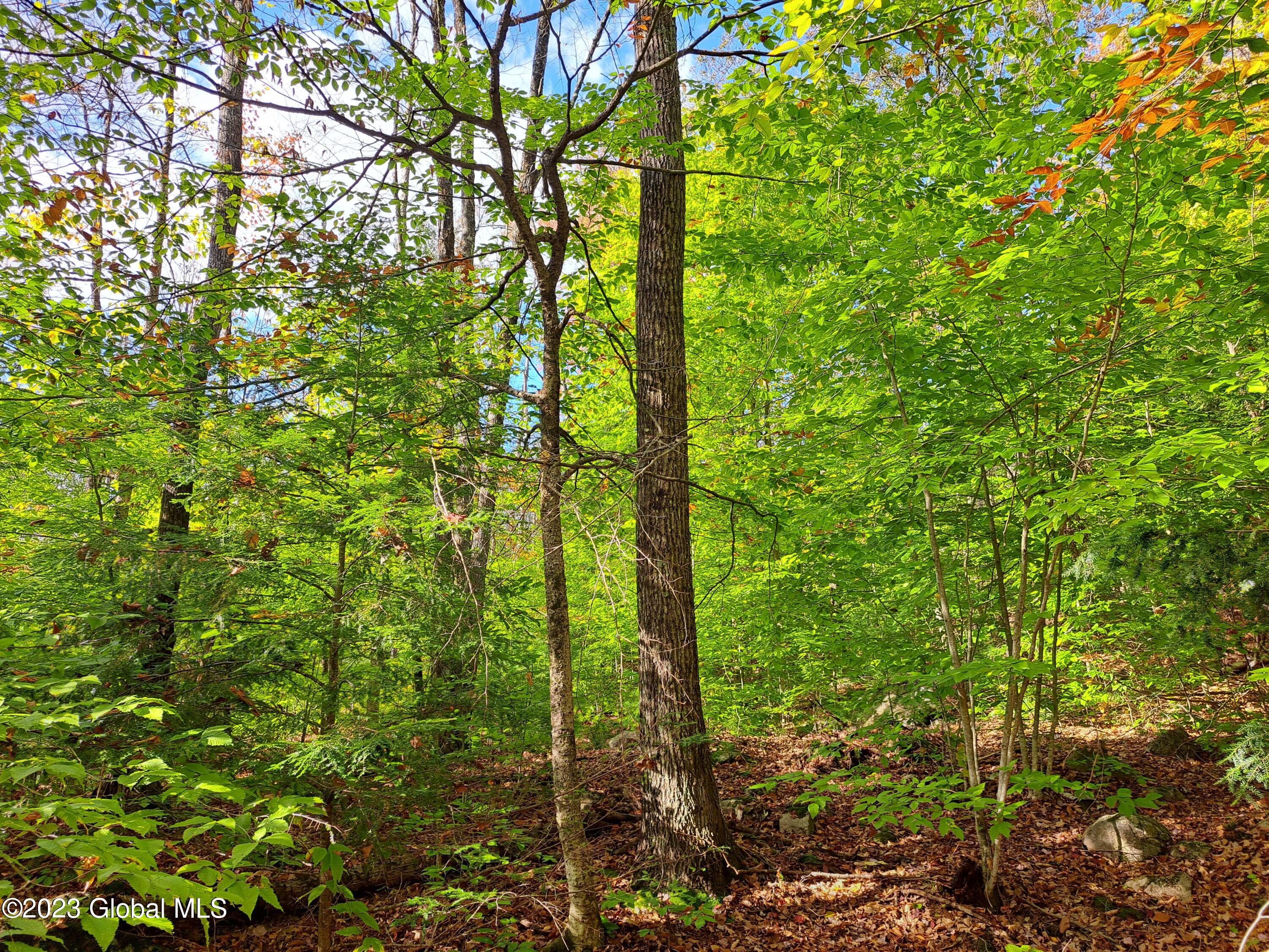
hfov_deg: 71.6
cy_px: 476
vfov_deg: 56.8
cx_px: 634
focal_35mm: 24
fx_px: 880
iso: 50
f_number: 1.8
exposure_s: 1/255
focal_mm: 5.23
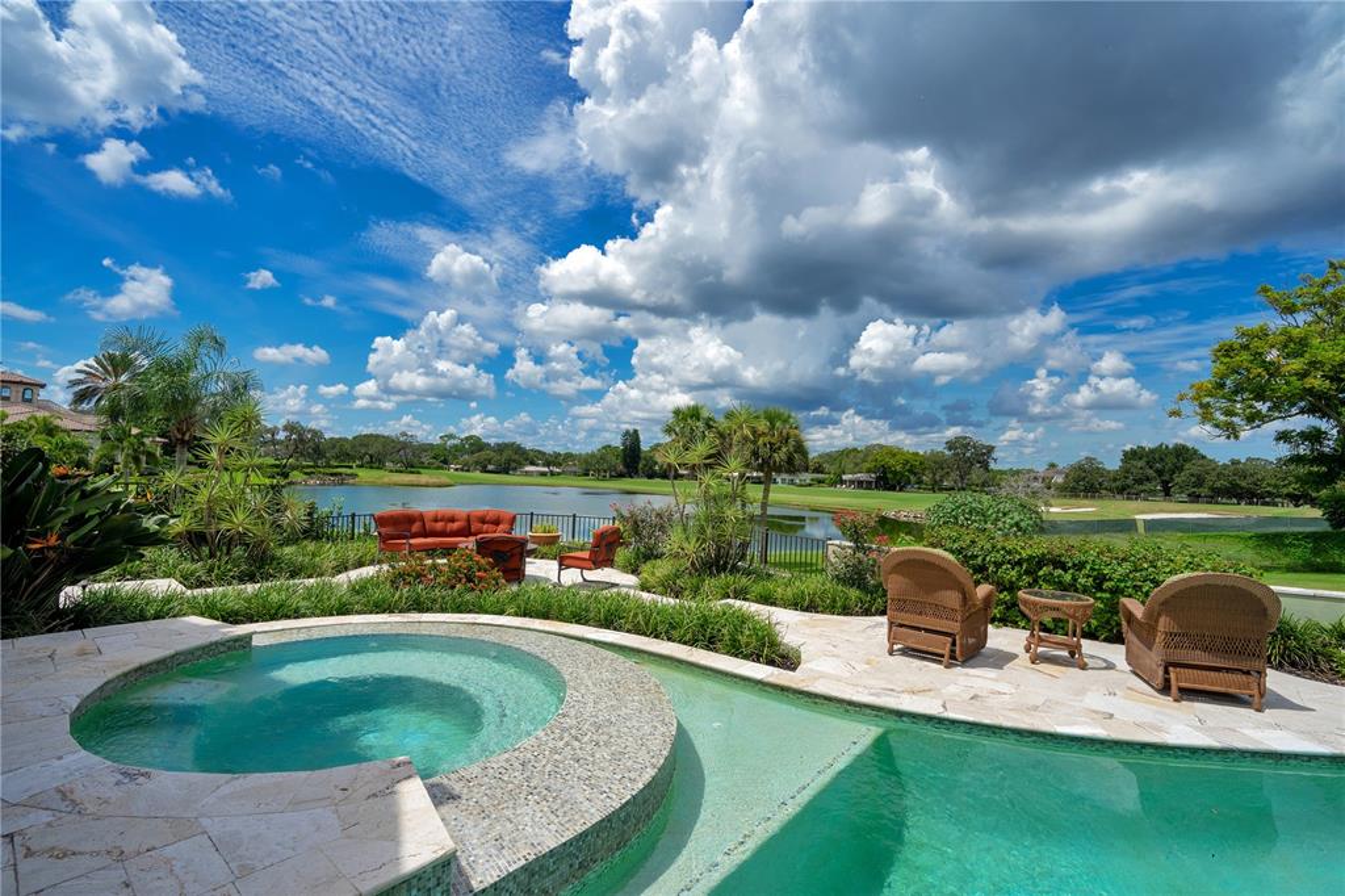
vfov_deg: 73.7
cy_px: 448
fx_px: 598
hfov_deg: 96.8
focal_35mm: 16
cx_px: 672
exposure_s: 1/250
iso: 100
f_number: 11
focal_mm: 16
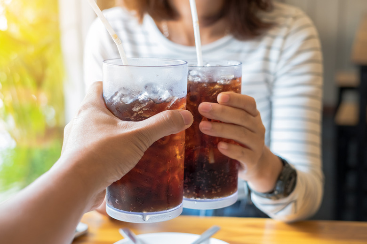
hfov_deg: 37.5
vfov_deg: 25.5
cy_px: 122
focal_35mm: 53
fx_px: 540
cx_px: 184
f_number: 2.8
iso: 800
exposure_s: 1/125
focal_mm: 35
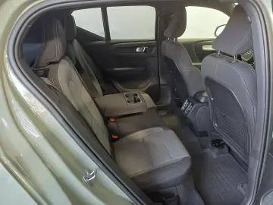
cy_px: 102
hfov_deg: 69.4
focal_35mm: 25
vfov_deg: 54.9
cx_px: 136
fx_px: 197
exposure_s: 1/50
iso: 400
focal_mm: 4.65
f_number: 1.8
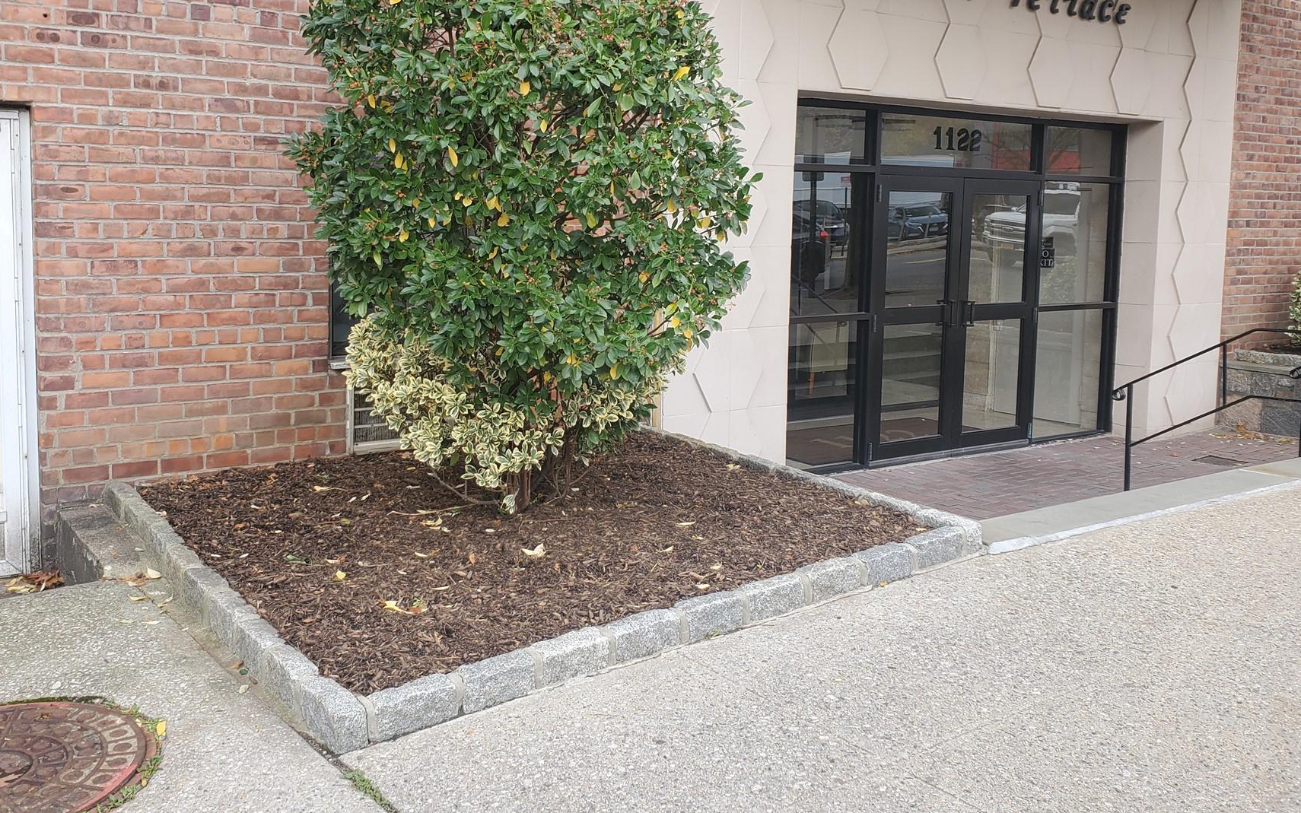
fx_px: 1170
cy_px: 291
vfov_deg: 38.0
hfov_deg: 57.8
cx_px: 532
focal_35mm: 33
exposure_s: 1/152
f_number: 2.4
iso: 50
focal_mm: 4.3
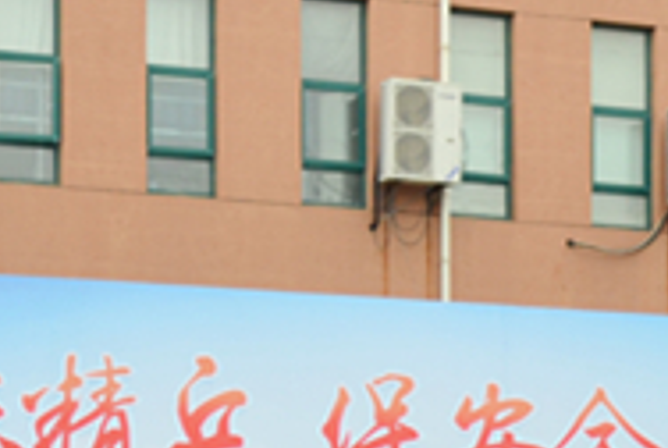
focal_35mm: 155
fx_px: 2879
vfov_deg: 8.7
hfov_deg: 13.2
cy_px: 649
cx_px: 187
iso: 250
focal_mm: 27
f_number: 4.5
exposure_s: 1/400
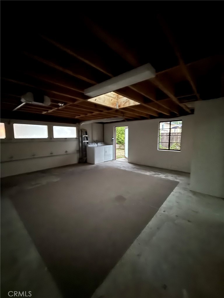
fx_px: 121
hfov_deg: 85.7
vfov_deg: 102.1
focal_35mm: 14
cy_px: 149
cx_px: 112
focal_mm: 2.22
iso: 2000
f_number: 2.2
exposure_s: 1/7
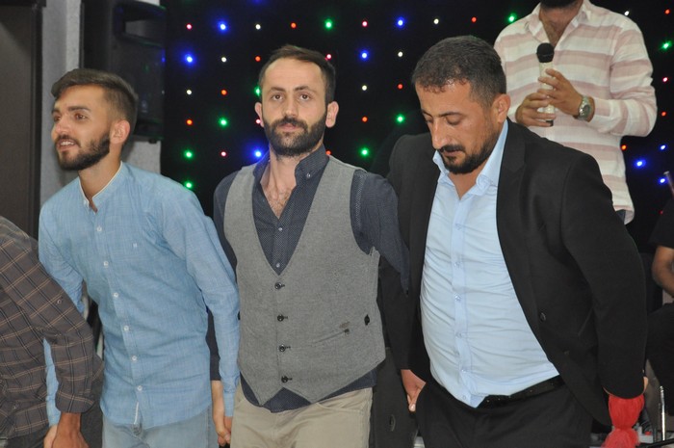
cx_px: 337
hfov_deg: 18.2
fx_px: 2104
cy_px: 224
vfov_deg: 12.1
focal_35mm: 112
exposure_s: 1/60
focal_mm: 75
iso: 1250
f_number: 5.3
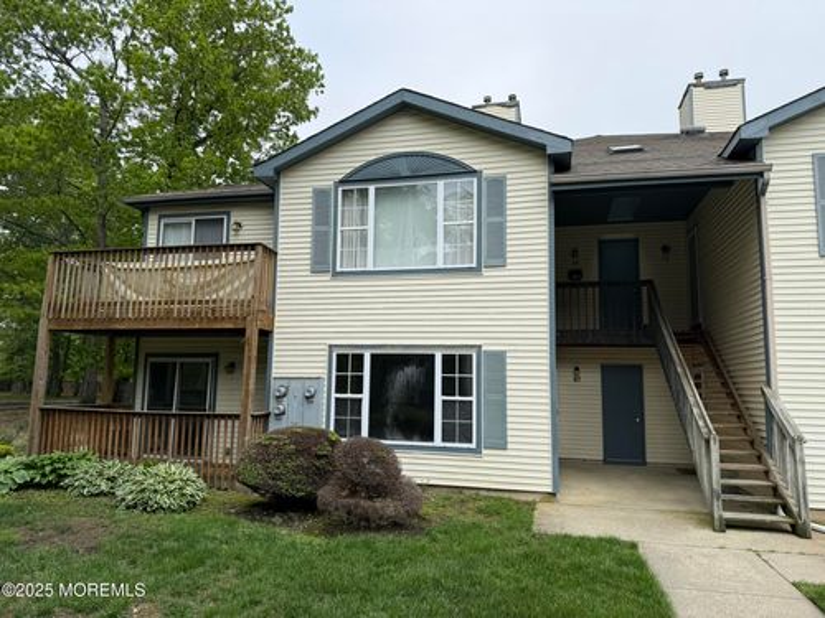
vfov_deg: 56.8
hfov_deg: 71.6
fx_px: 572
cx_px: 412
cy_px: 309
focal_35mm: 24
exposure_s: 1/4405
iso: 80
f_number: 1.78
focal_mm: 6.76
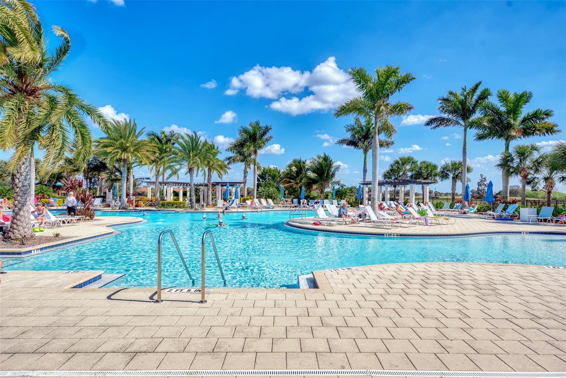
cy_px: 189
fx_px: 314
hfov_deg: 84.0
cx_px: 283
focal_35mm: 20
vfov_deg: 61.9
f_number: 7.1
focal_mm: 20
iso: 125
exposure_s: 1/800
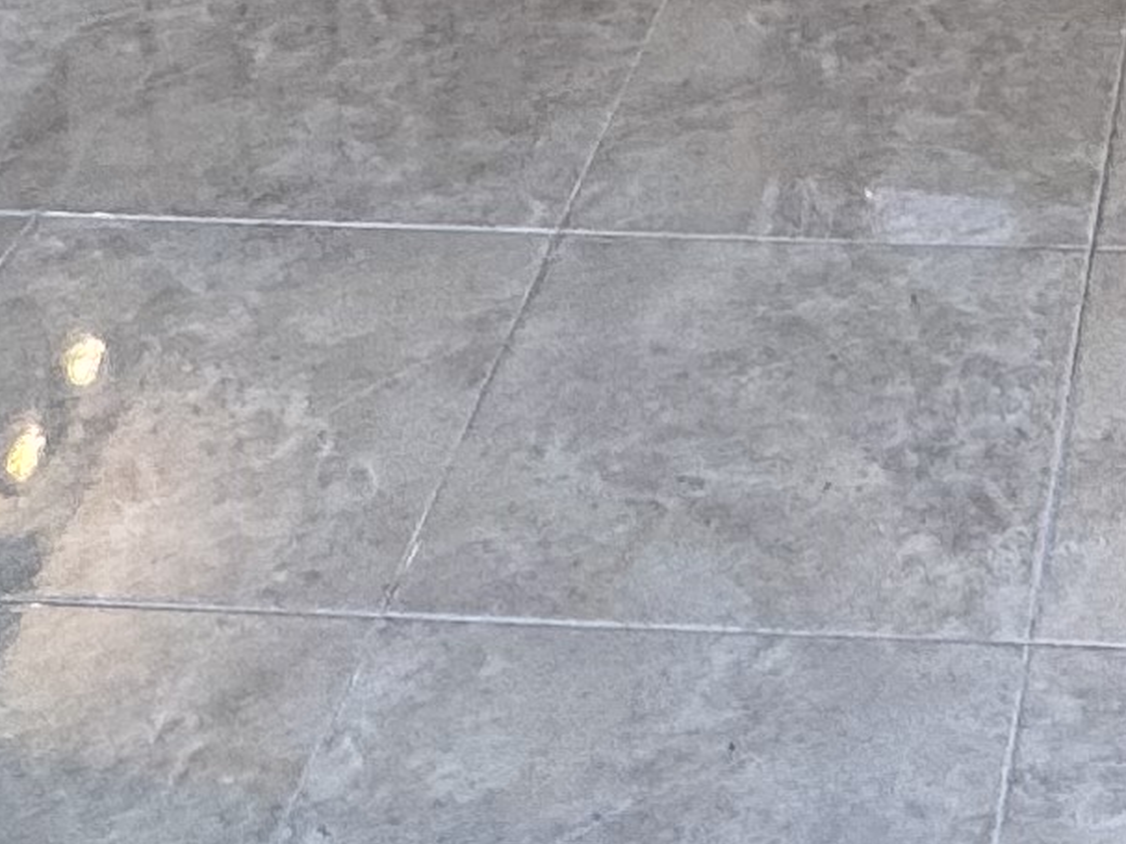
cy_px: -1091
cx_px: 1148
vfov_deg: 12.8
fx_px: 3025
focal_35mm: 93
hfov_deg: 20.4
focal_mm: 2.22
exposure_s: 1/100
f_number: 2.2
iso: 100
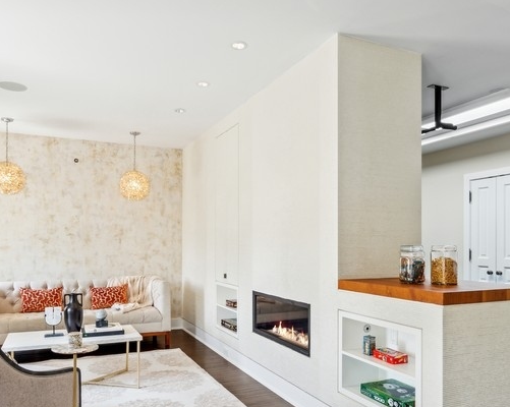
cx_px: 244
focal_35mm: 27
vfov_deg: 52.6
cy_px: 250
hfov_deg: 64.1
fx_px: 407
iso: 320
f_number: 8
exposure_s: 1/30
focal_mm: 16
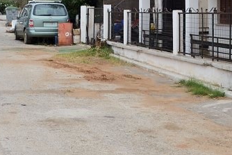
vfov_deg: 14.5
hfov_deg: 21.4
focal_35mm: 93
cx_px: 26
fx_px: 600
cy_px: -3
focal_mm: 18
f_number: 7.1
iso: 100
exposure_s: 1/200
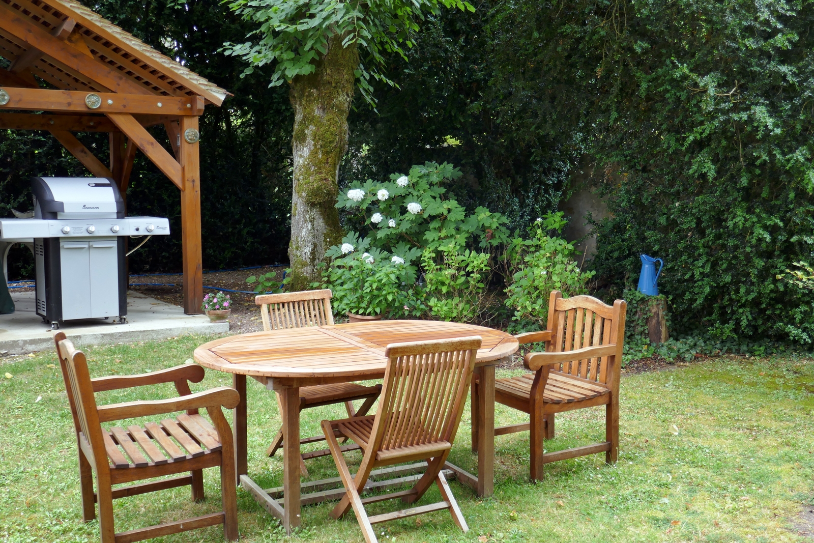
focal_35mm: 36
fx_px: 814
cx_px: 407
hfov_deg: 53.1
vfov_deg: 36.9
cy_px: 272
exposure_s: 1/80
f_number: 3.5
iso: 200
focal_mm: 13.1
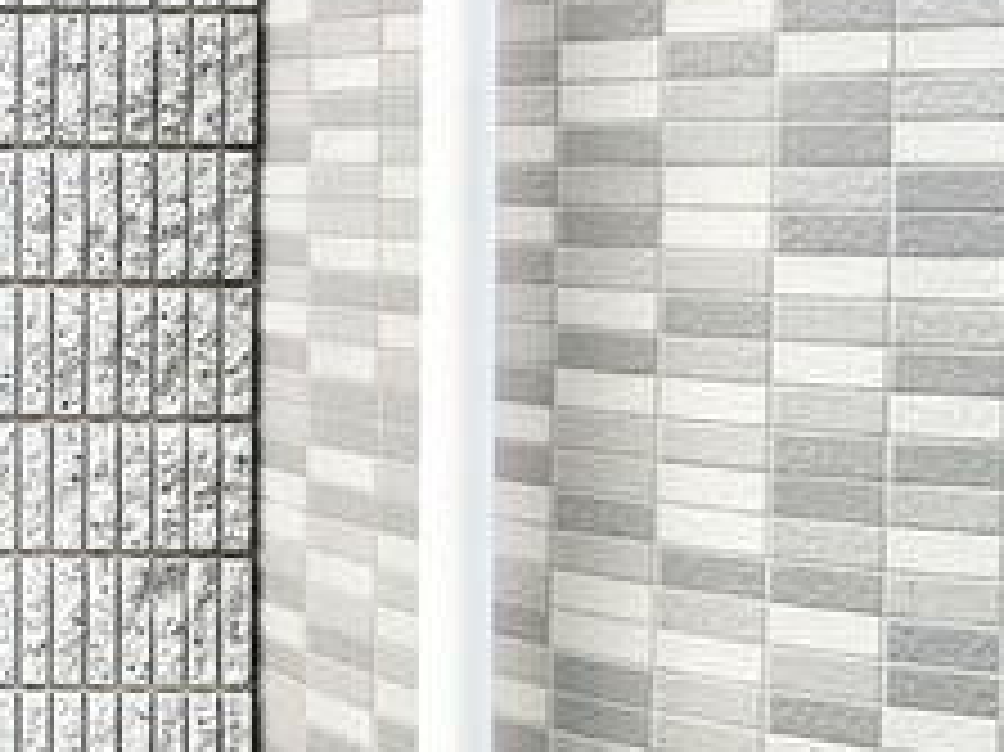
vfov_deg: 32.2
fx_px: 1275
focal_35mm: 44
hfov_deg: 31.3
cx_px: -351
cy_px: 178
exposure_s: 1/99
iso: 125
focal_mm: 2.22
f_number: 2.2
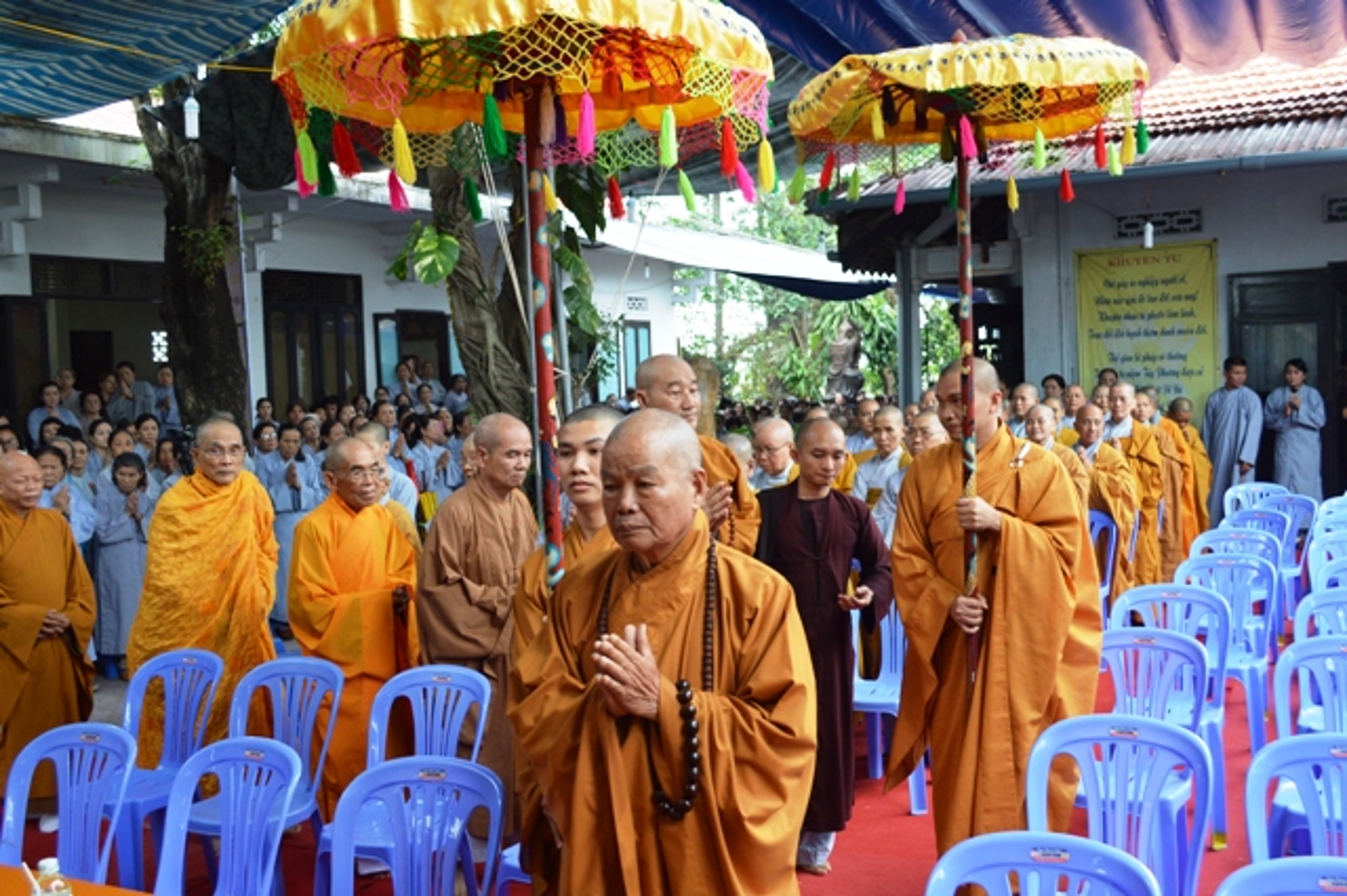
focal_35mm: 36
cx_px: 674
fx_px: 1346
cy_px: 448
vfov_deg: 36.8
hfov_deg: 53.2
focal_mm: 24
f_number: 5.6
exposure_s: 1/125
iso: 400
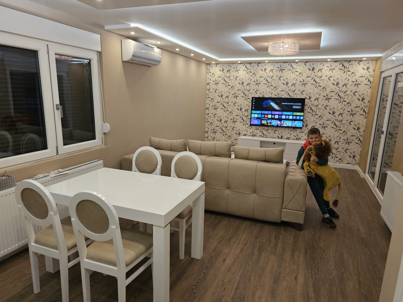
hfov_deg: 73.9
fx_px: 268
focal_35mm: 23
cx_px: 202
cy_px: 151
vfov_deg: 58.9
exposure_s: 1/100
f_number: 1.7
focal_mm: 6.3
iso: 320
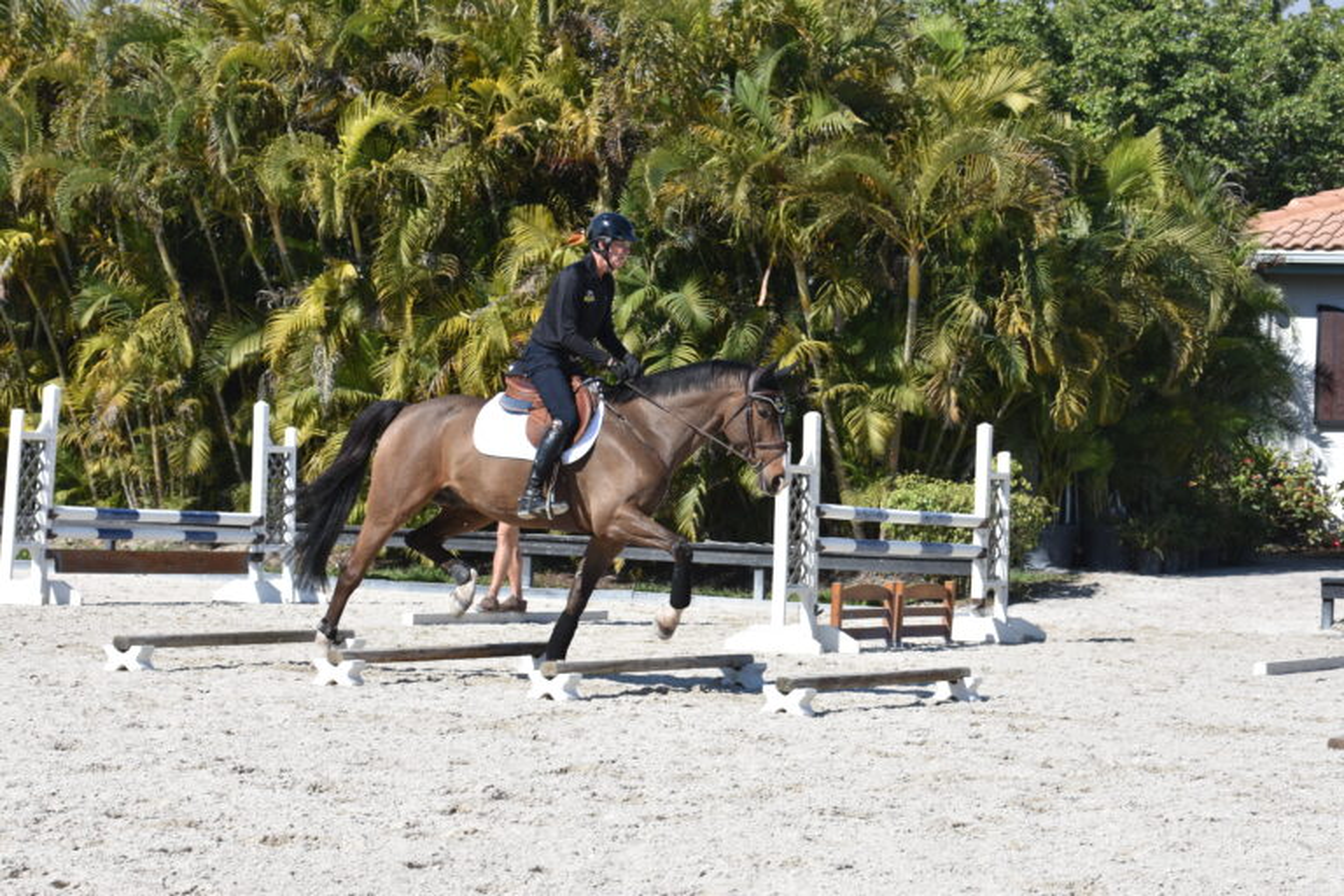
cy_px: 448
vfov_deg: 13.0
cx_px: 672
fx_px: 3920
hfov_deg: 19.5
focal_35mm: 105
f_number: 8
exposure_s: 1/500
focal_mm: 70
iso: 160
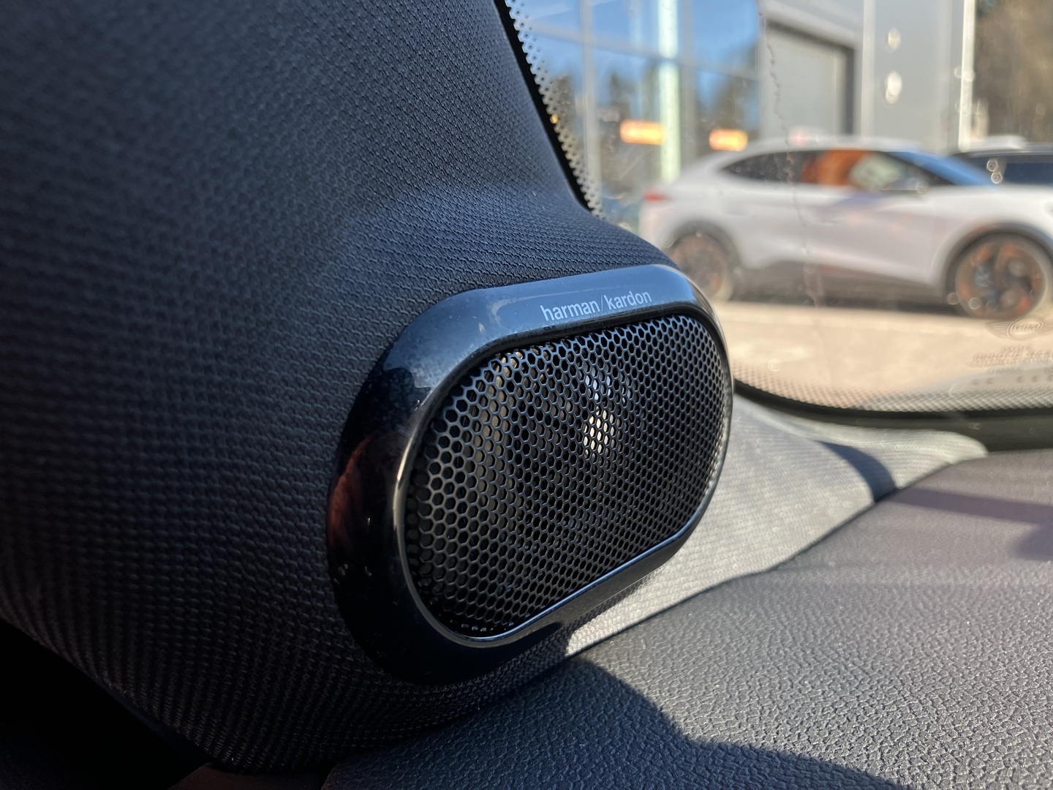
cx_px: 526
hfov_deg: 63.4
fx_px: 852
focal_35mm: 28
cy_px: 395
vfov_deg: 49.7
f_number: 1.8
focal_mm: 3.99
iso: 25
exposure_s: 1/185
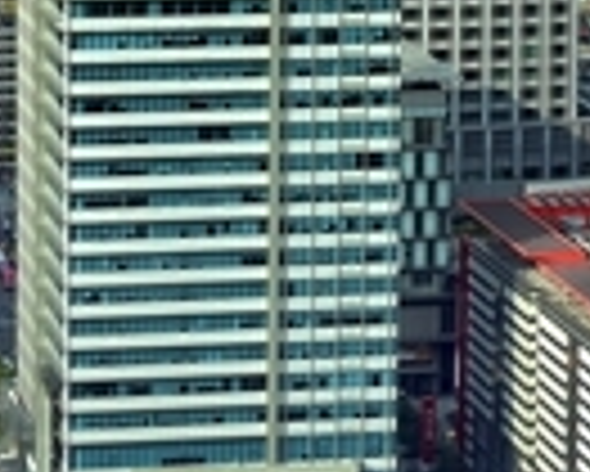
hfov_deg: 9.6
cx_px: 302
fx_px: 3512
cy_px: -119
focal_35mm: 201
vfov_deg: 7.6
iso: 200
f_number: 6.3
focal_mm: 40
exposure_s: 1/200
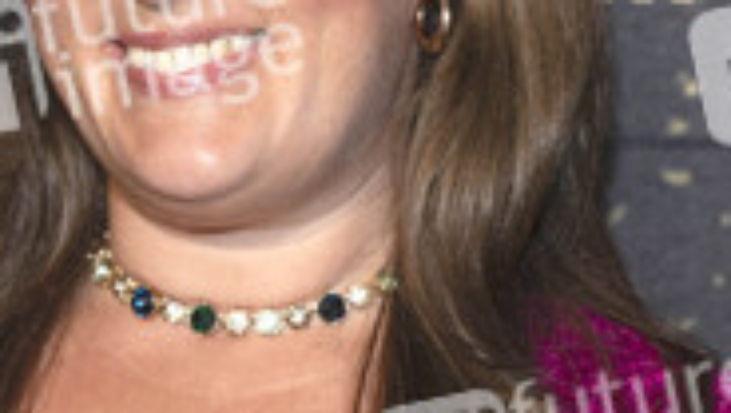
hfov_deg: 7.9
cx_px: 215
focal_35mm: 273
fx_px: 5298
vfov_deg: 4.5
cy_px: 250
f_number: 5.6
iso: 800
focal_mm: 120
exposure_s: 1/200
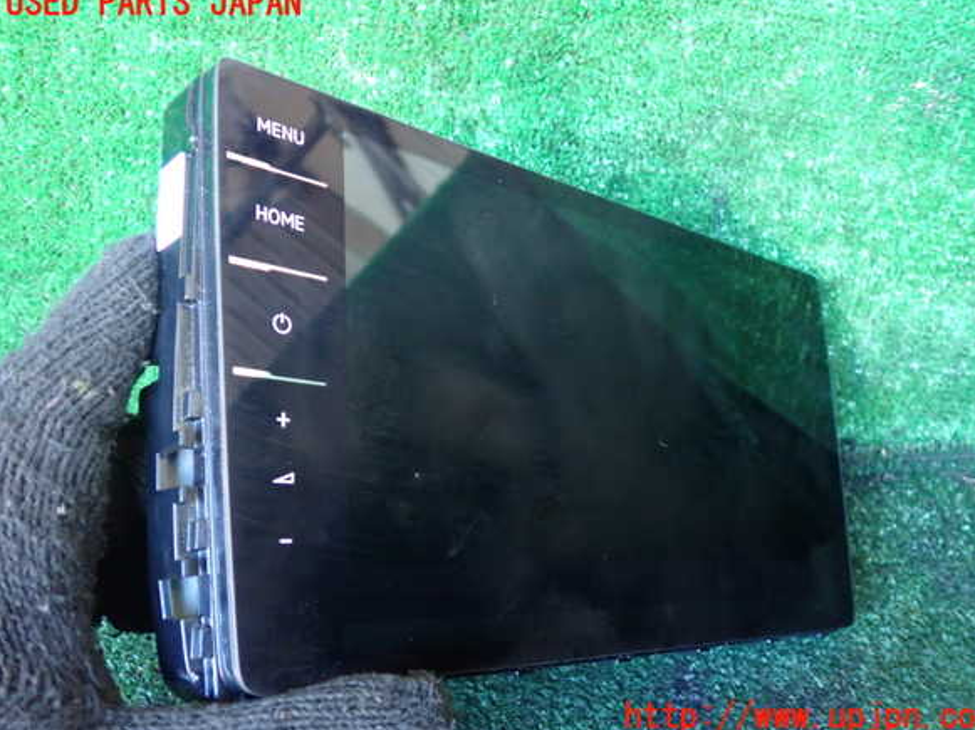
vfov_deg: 45.4
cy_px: 361
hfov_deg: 58.4
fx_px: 873
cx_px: 500
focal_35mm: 31
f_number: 2.3
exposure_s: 1/30
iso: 800
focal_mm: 5.4
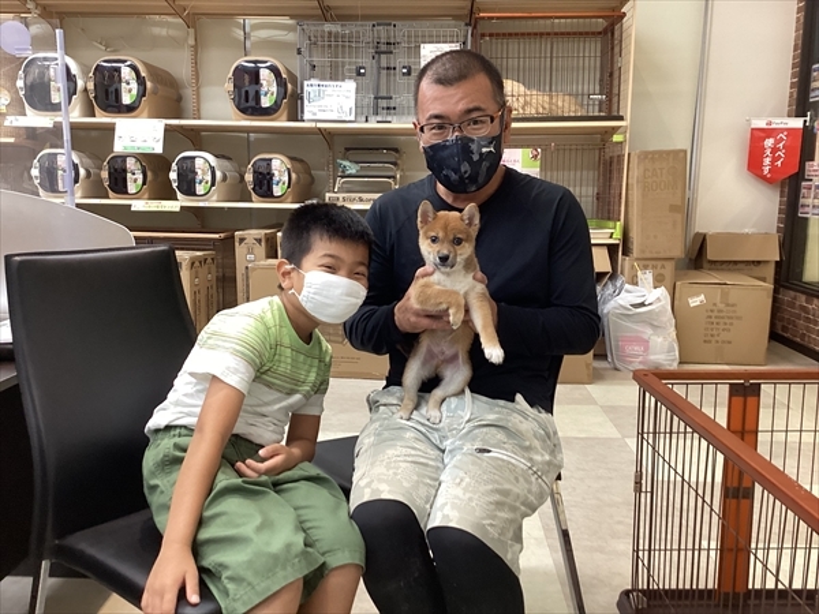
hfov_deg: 58.4
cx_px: 410
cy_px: 307
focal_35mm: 31
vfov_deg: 45.4
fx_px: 733
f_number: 2.4
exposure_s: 1/60
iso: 200
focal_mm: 3.3
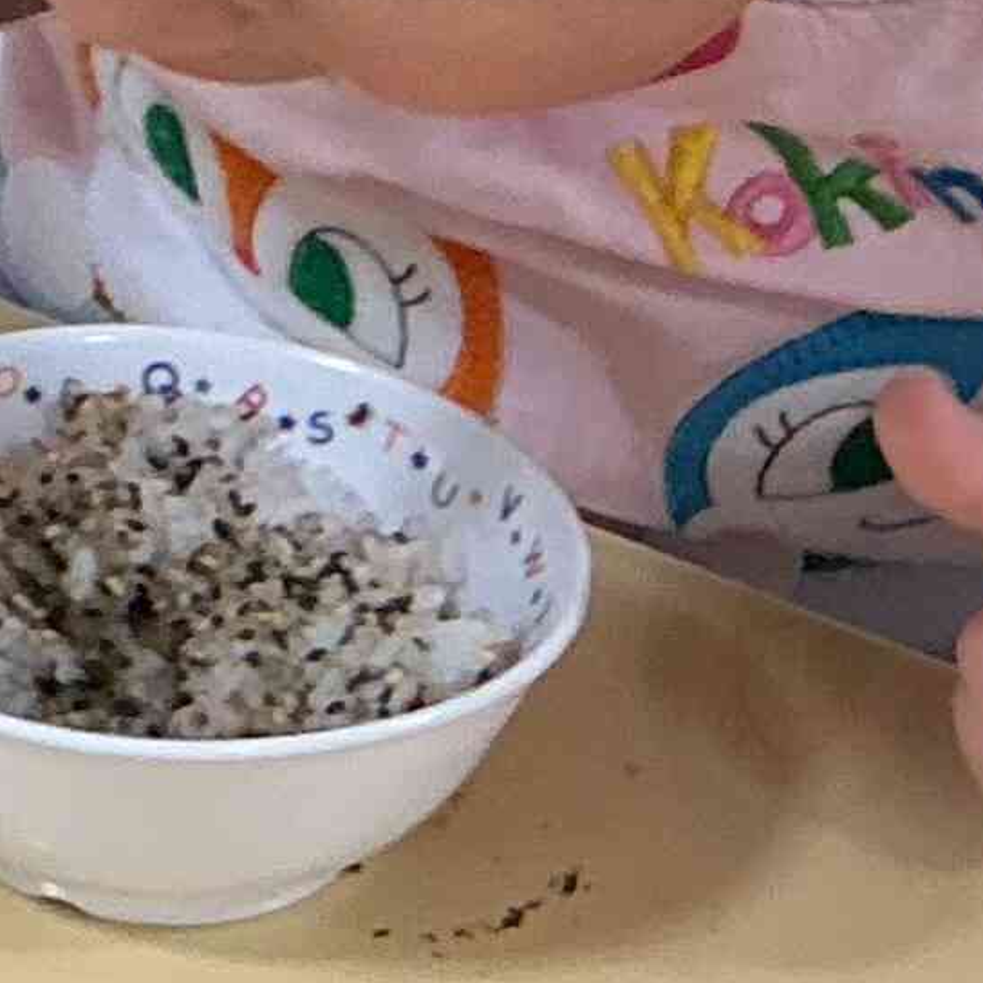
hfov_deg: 8.7
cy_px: 249
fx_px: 6104
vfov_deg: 9.2
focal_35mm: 190
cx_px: -956
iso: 64
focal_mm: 3
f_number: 1.8
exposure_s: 1/60
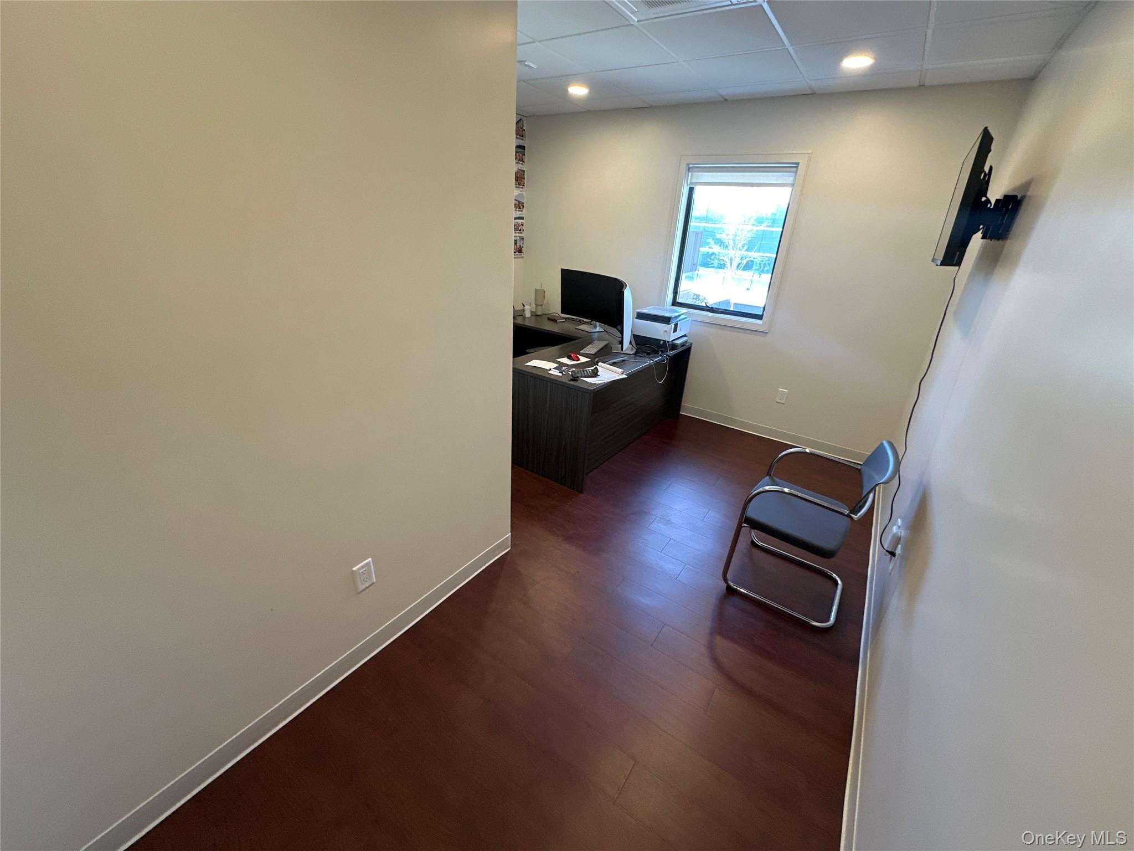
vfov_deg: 85.7
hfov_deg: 102.1
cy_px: 426
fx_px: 459
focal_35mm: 14
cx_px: 567
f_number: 2.2
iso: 320
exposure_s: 1/120
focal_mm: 2.22
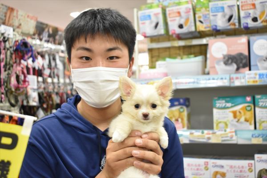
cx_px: 134
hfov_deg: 42.3
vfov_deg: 28.9
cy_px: 89
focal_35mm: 46
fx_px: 345
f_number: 4.2
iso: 1600
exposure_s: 1/80
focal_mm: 31
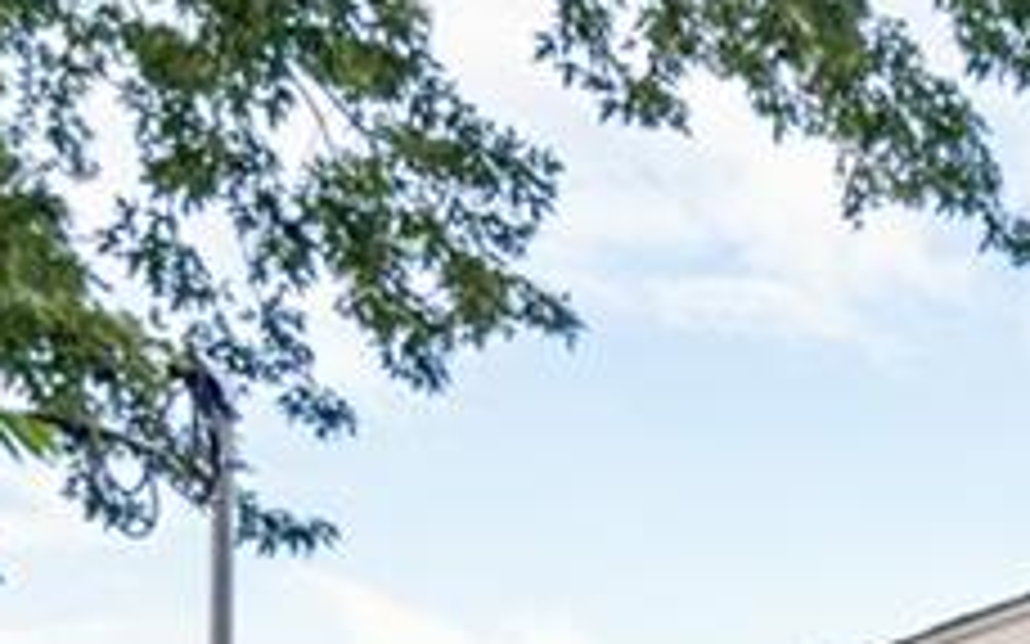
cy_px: 1083
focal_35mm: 73
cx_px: 1543
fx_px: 2049
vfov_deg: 15.8
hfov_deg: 22.9
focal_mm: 16
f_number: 2.8
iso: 100
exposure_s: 1/640
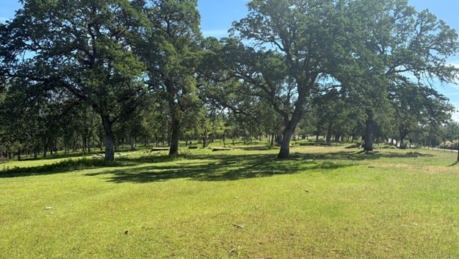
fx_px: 353
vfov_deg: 39.9
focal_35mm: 29
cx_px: 231
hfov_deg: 66.0
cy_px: 166
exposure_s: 1/1706
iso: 50
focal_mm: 5.96
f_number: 1.6
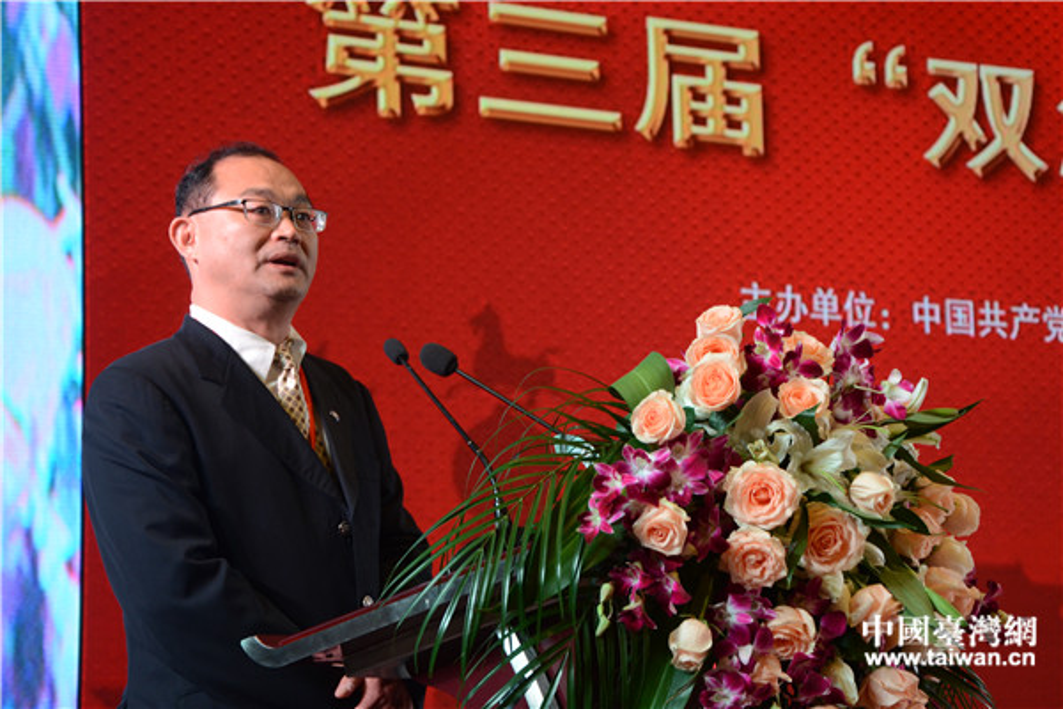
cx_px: 532
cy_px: 354
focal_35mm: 87
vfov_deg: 15.7
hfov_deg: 23.4
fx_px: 2569
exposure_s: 1/80
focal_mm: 58
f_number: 5.6
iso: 640
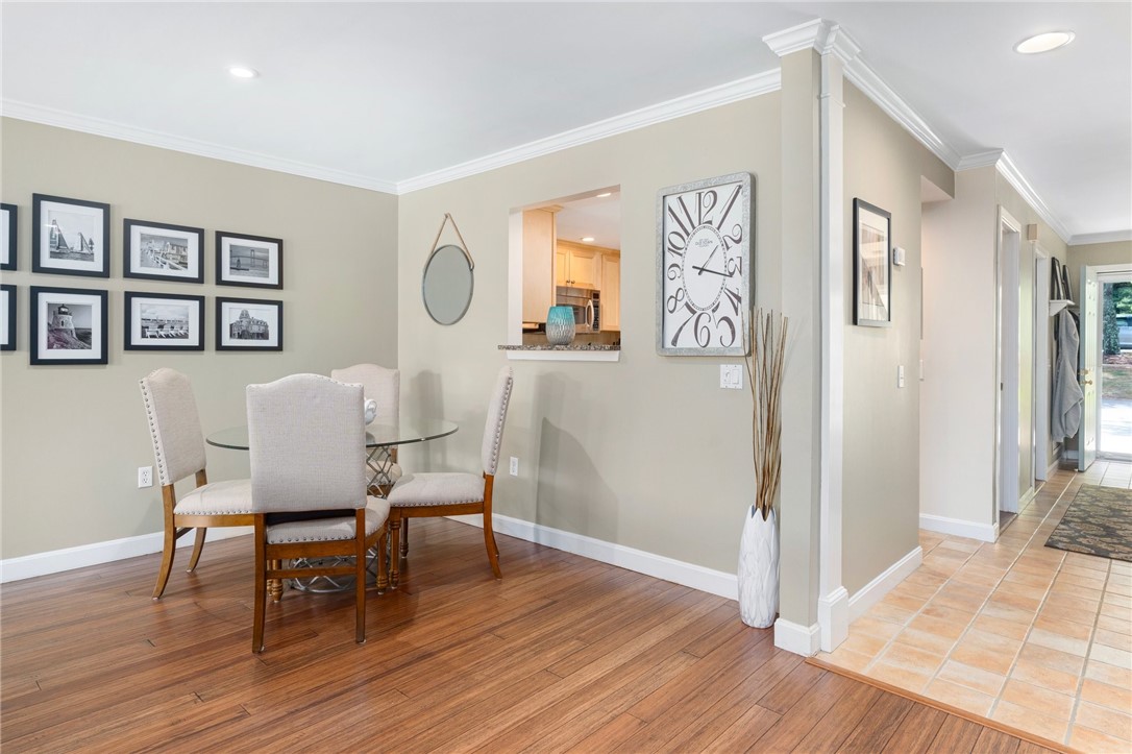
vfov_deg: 61.9
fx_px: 629
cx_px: 566
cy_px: 377
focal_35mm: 20
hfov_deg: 84.0
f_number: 7.1
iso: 800
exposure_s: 1/160
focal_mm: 20
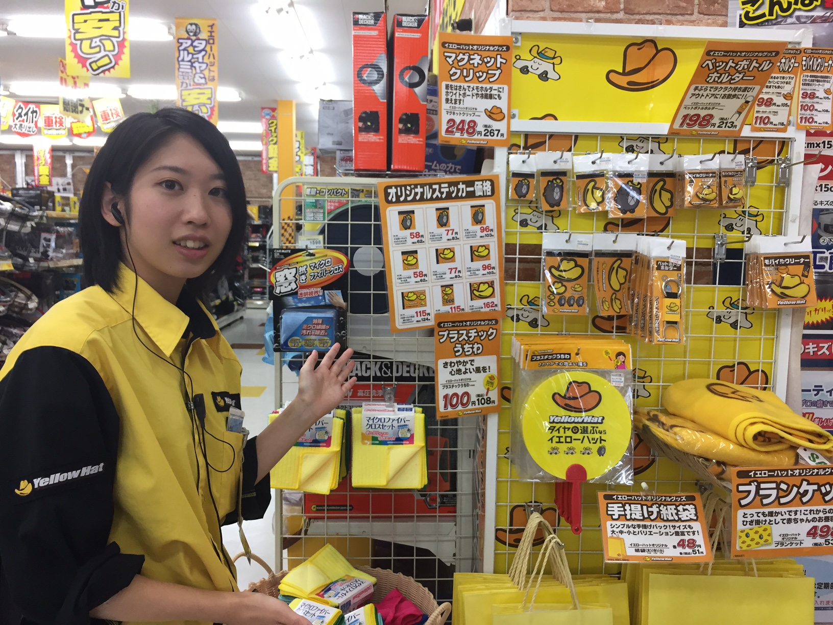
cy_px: 312
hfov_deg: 61.7
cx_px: 416
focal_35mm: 29
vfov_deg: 48.2
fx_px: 698
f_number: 2.2
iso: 32
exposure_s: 1/30
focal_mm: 4.15
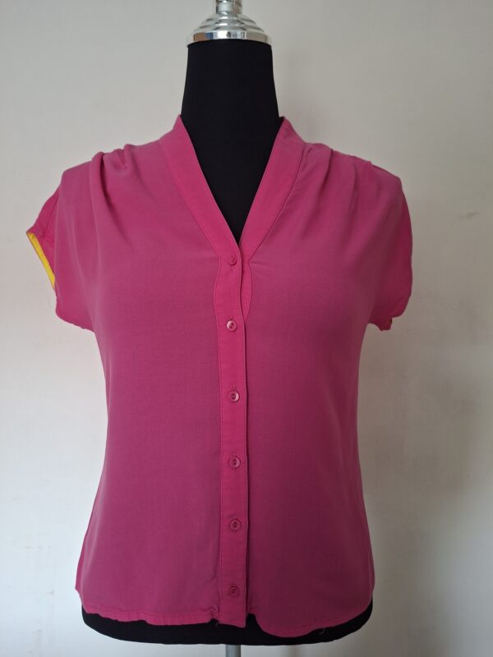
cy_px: 328
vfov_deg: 73.9
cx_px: 246
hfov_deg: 58.9
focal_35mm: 23
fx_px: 437
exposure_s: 1/50
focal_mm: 5.54
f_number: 1.8
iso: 320
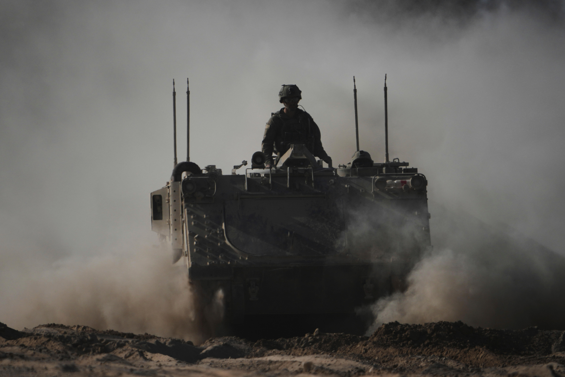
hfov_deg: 2.3
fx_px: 14123
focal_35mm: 900
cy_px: 188
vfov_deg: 1.5
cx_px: 282
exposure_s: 1/3200
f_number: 6.3
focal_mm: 600
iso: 160
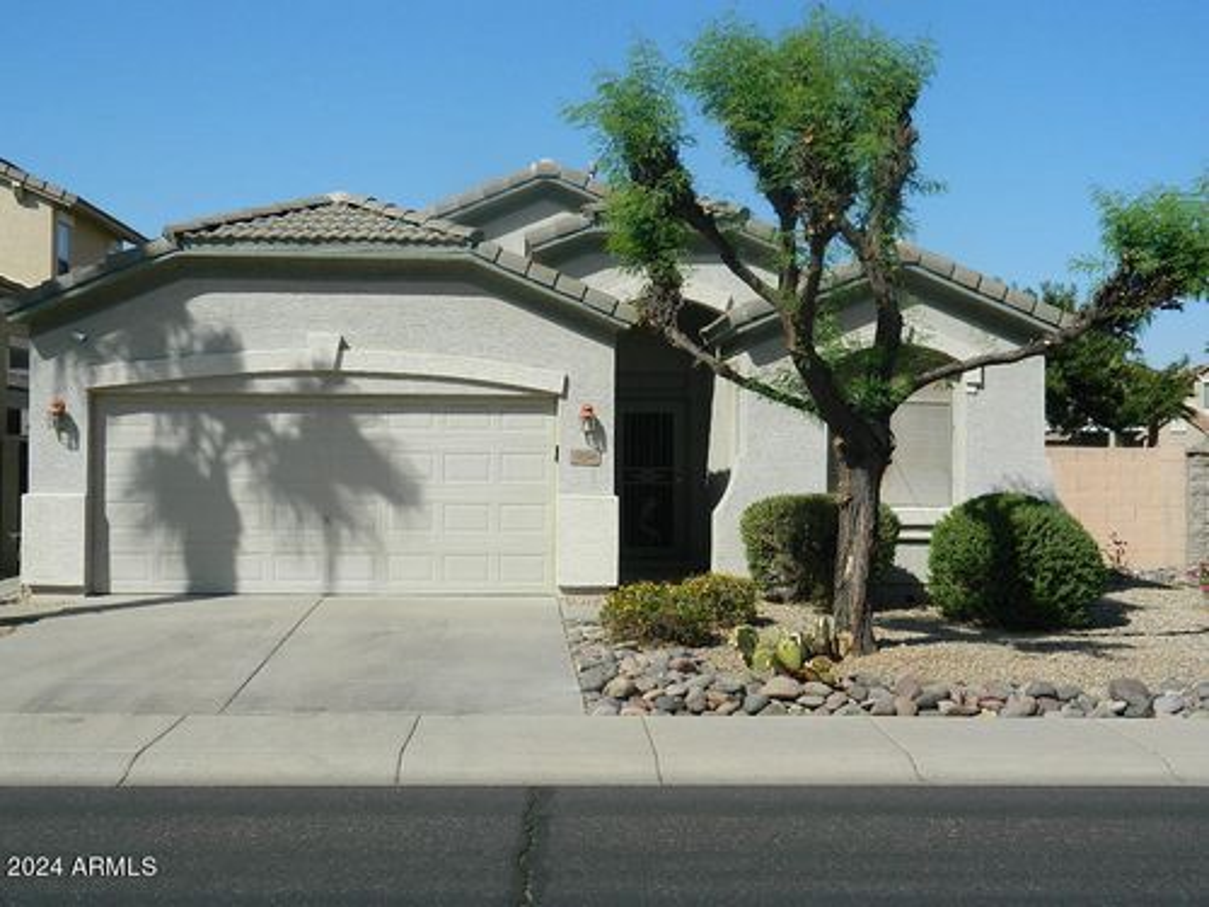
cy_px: 454
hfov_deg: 40.4
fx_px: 1642
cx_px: 604
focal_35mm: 47
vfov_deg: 30.9
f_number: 10.2
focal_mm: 8.4
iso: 80
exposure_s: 1/200
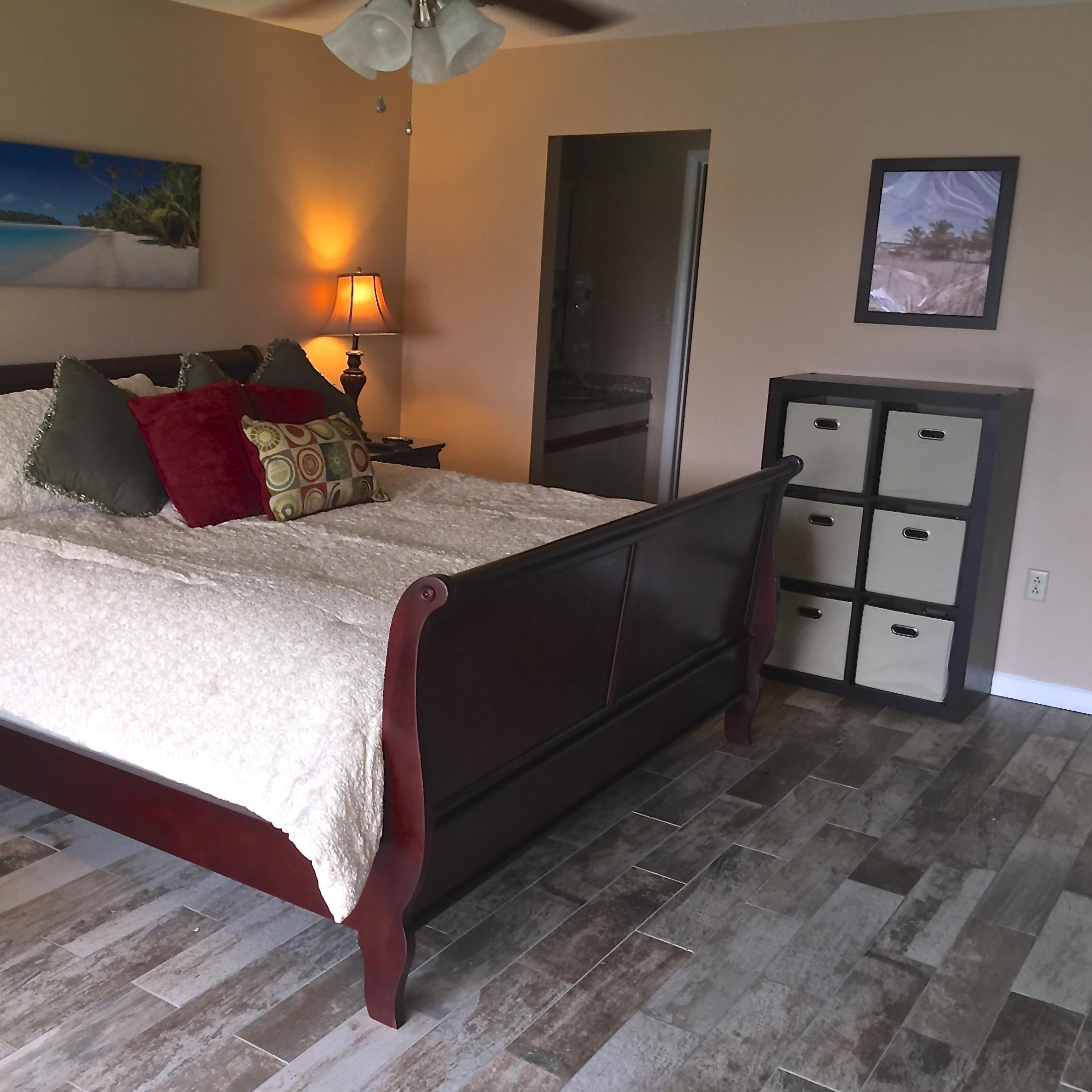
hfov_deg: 46.5
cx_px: 372
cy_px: 546
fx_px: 1249
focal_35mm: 35
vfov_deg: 47.2
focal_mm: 4.15
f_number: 2.2
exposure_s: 1/35
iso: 32
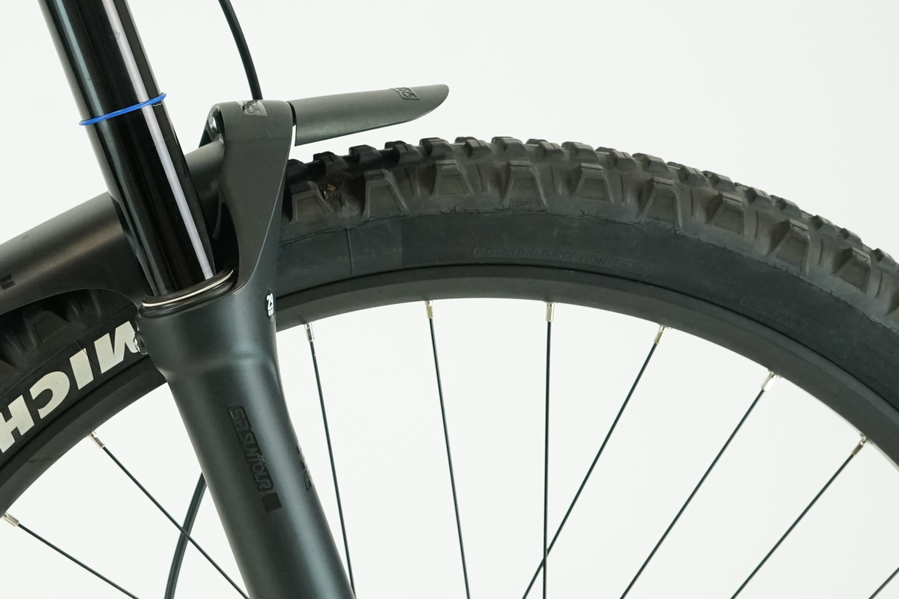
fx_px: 1873
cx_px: 131
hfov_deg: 26.3
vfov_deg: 18.2
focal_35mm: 75
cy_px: 269
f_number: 6.3
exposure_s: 1/200
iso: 2500
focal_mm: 33
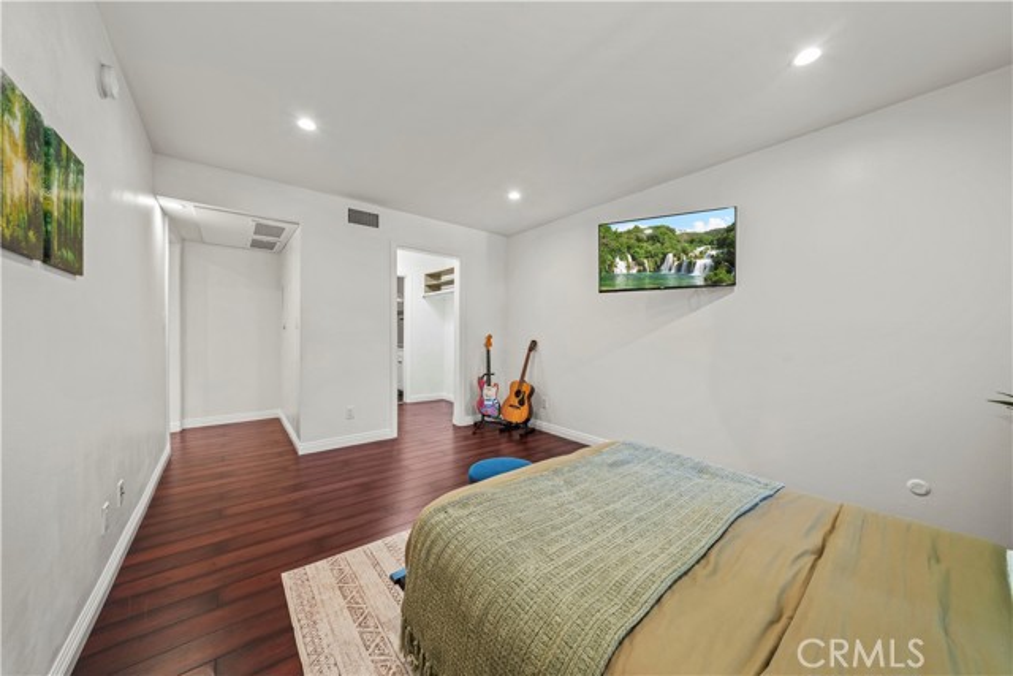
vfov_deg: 62.0
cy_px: 338
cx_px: 506
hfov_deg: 84.0
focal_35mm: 20
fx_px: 563
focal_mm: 20
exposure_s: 1/1.67
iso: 320
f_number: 8
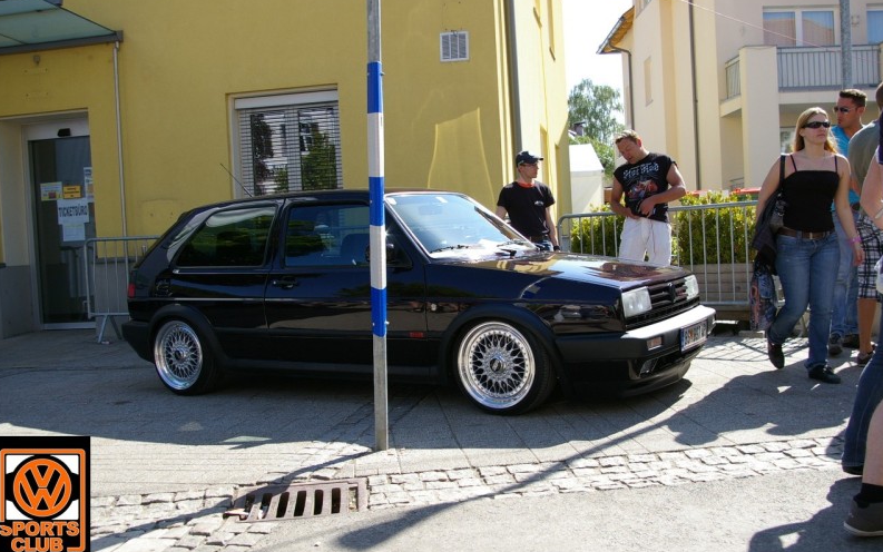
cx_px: 440
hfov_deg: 52.7
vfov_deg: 34.5
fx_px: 891
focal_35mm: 37
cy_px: 282
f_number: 5.6
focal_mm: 24
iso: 200
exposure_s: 1/350
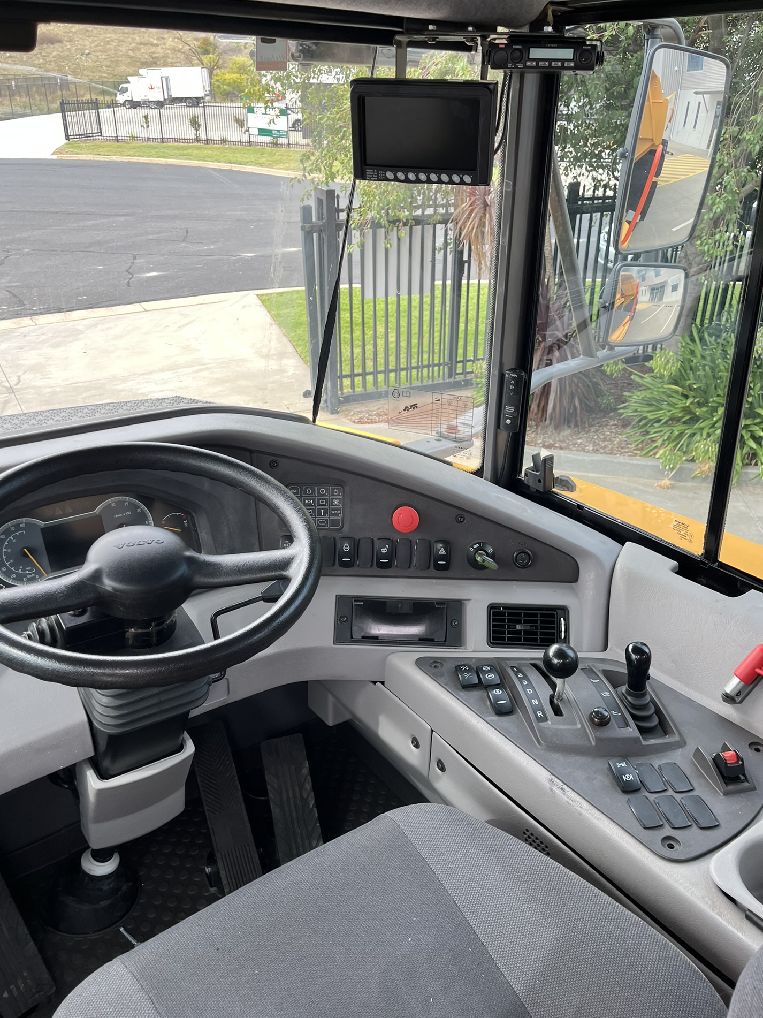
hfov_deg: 49.7
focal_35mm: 28
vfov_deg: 63.4
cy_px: 525
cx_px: 390
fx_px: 823
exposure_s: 1/121
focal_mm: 5.1
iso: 32
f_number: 1.6
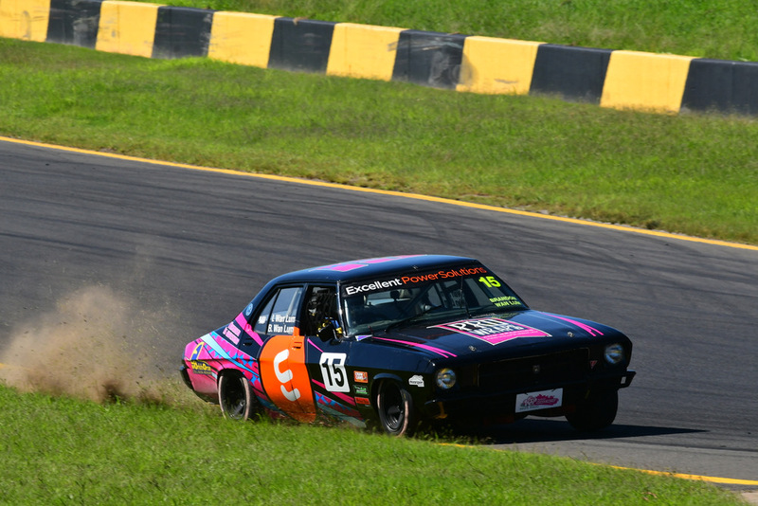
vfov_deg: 2.5
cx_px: 379
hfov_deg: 3.8
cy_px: 253
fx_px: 11373
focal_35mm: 540
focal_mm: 360
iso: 500
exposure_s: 1/640
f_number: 13
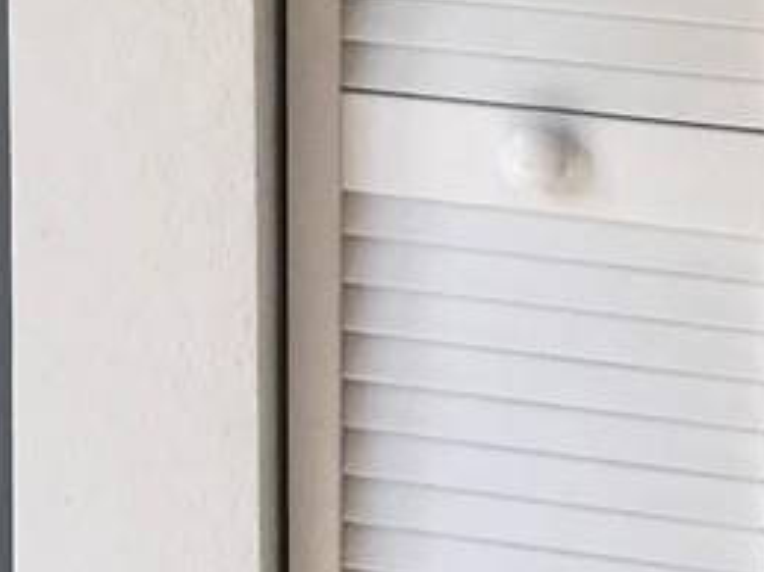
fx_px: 3816
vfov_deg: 8.2
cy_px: -484
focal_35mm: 173
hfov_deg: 11.3
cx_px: -29
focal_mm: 3.99
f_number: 1.8
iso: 20
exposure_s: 1/120
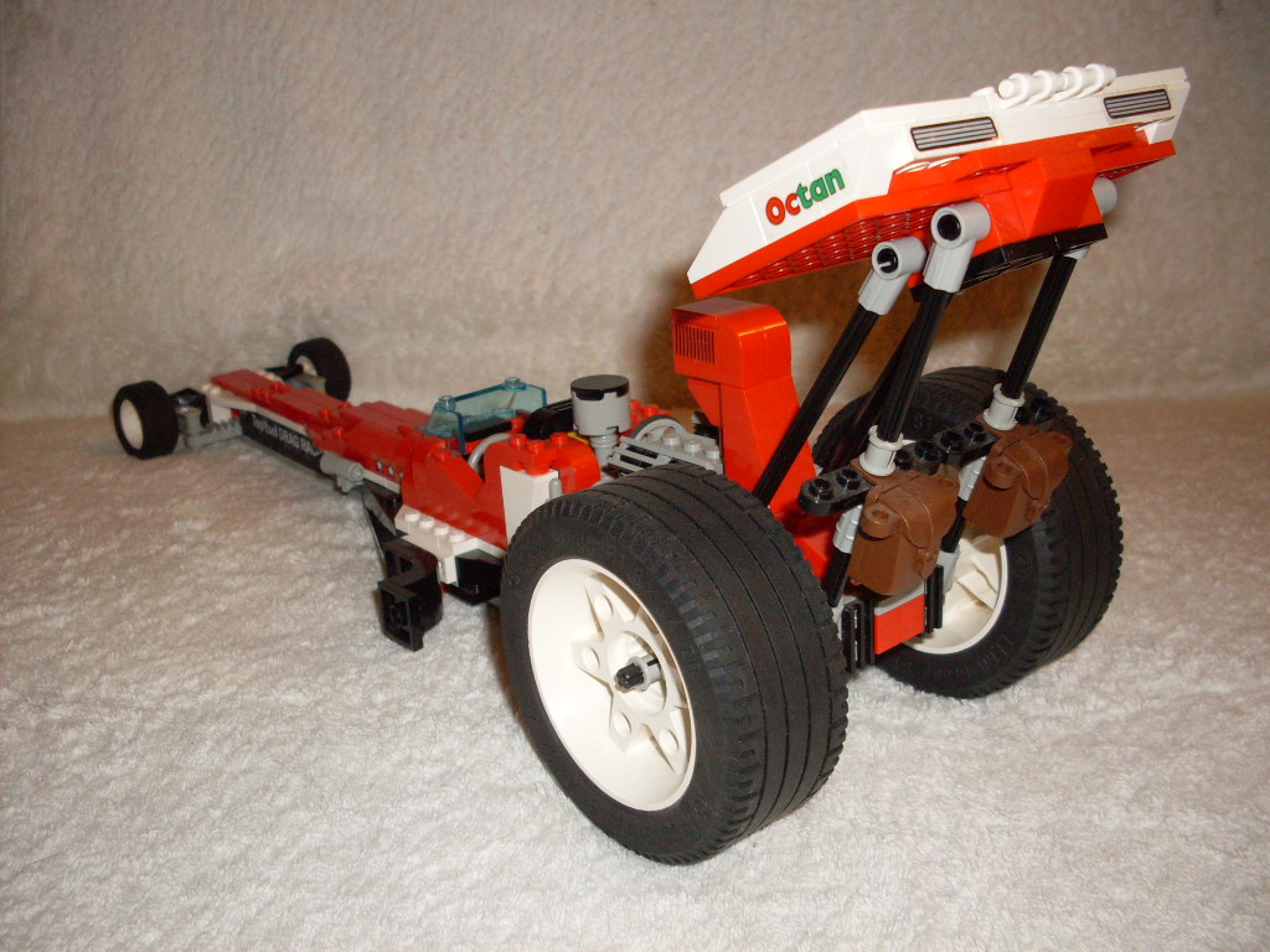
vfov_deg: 37.7
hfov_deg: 49.0
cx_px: 635
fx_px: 1394
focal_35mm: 38
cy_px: 476
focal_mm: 6.3
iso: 100
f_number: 2.8
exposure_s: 1/45
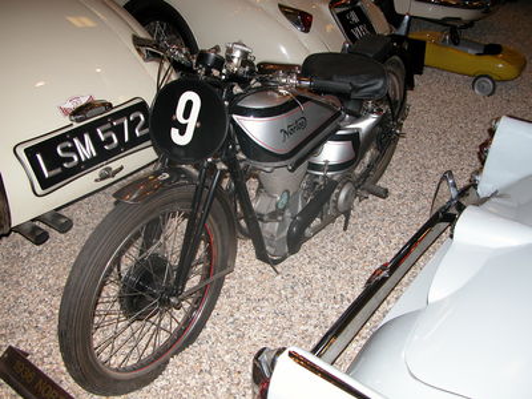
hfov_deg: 52.6
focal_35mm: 35
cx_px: 266
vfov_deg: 40.7
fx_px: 538
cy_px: 200
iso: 100
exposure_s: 1/60
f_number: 2.8
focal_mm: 8.9
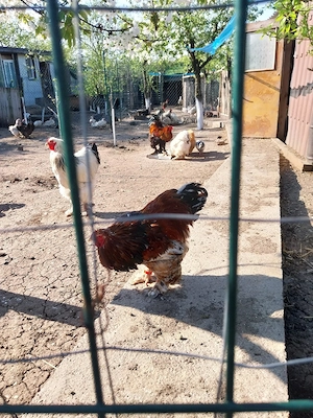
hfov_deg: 53.1
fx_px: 313
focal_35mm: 26
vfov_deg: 67.3
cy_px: 209
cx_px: 156
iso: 25
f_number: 1.8
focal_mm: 4
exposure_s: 1/417
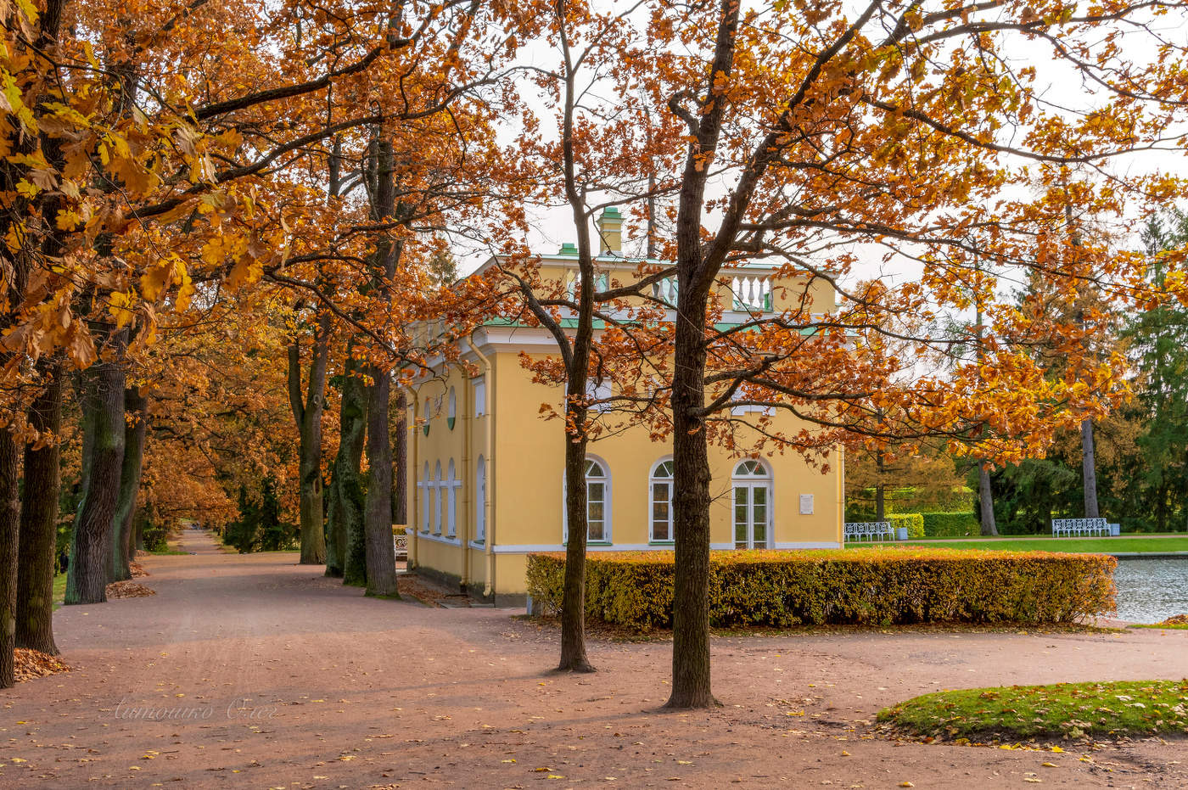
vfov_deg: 30.8
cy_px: 395
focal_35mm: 44
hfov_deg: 45.0
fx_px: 1434
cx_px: 594
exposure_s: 1/125
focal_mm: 29
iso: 200
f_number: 10
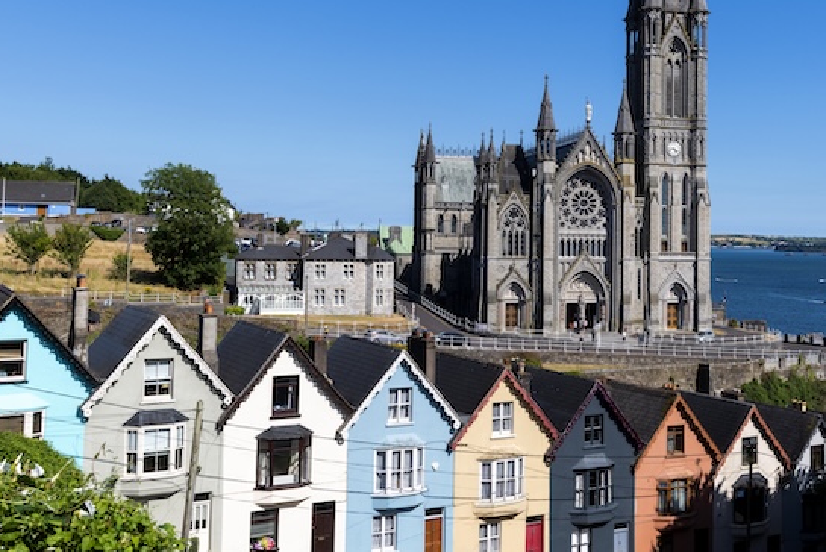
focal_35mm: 44
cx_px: 523
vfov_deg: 30.3
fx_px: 1010
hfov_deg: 44.1
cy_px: 186
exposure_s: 1/250
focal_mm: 24
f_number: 13
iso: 200
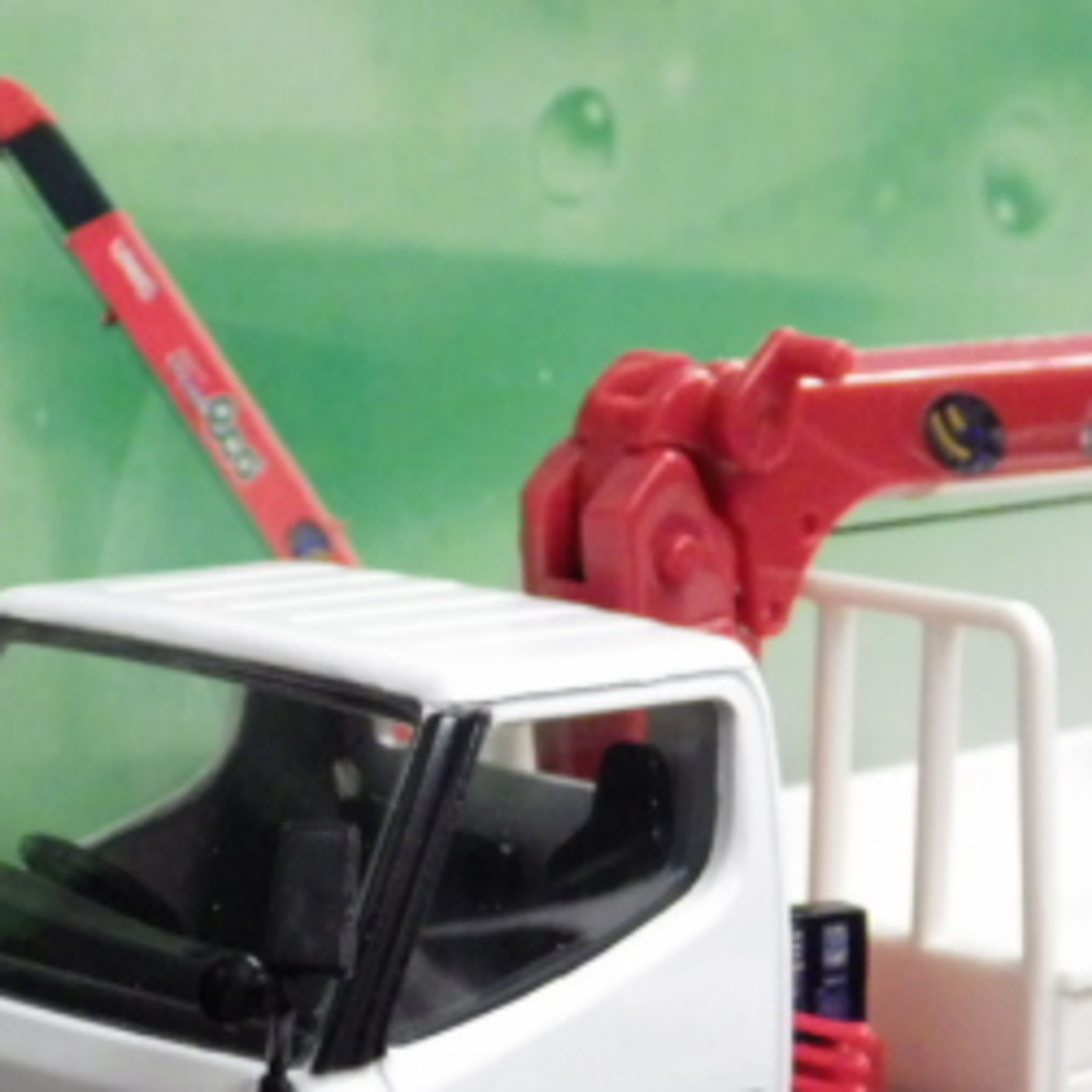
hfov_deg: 10.9
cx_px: 561
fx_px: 5710
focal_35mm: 160
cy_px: 957
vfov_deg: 10.9
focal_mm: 12.8
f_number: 4.2
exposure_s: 1/40
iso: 800
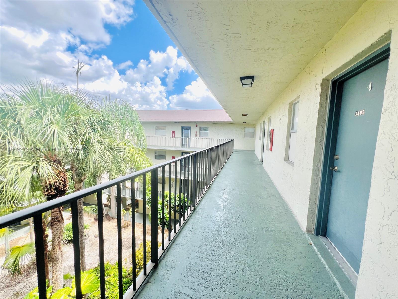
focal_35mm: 13
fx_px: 149
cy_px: 150
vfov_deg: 89.9
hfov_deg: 106.2
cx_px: 199
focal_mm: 1.57
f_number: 1.8
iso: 32
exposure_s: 1/451
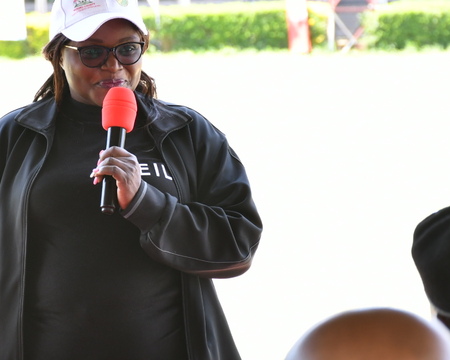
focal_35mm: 245
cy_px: 165
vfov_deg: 6.3
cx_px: 188
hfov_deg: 7.9
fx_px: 3262
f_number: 6.3
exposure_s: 1/60
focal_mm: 85
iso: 320
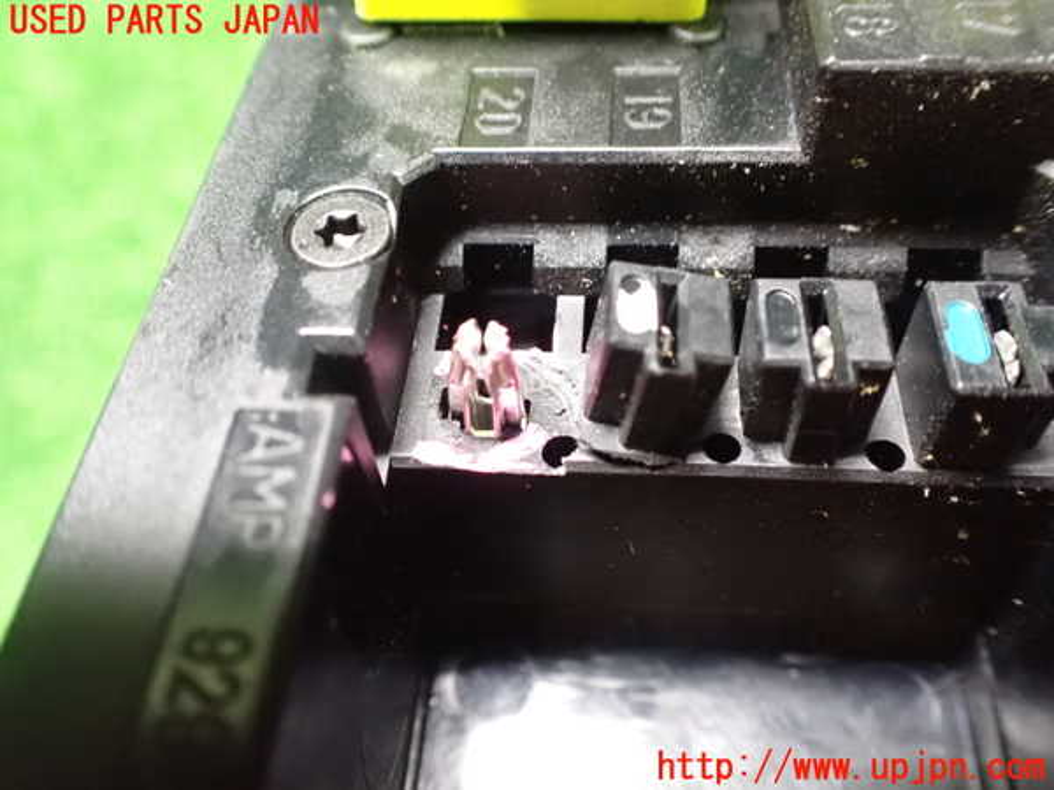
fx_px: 913
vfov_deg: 46.8
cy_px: 395
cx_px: 527
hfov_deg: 60.0
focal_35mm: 30
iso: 1600
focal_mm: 5.4
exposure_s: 1/15
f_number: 2.3
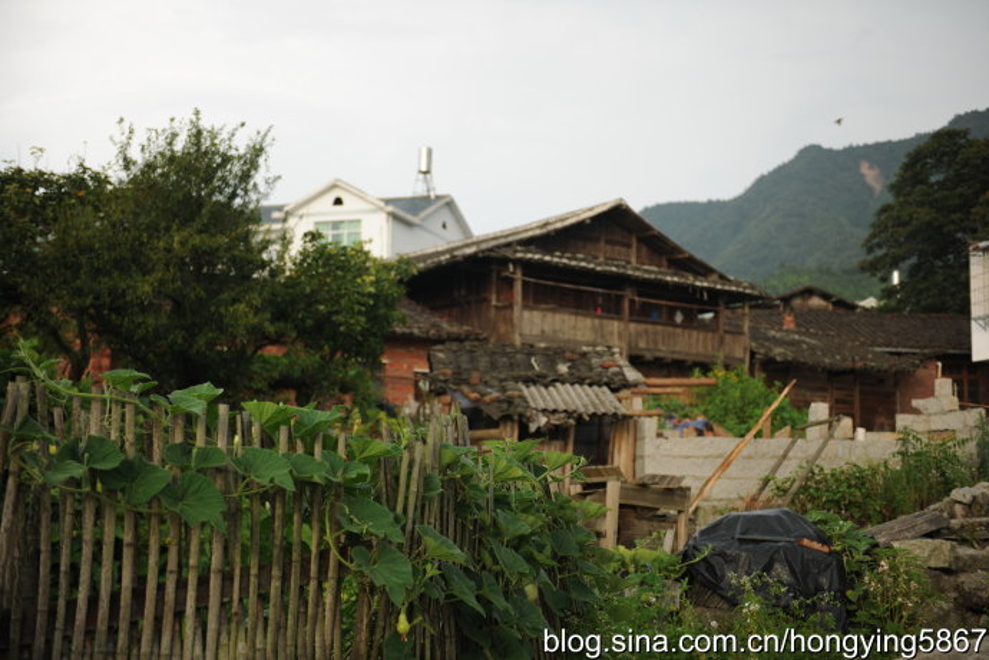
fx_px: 1374
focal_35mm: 50
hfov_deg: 39.6
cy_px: 330
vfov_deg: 27.0
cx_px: 494
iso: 100
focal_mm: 50
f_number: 2.8
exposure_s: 1/200
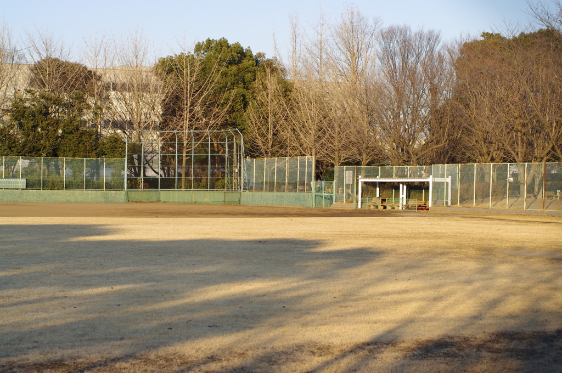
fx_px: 1169
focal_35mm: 75
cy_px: 186
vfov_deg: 18.1
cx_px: 281
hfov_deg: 27.0
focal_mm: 50
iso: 100
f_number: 6.3
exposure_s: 1/125
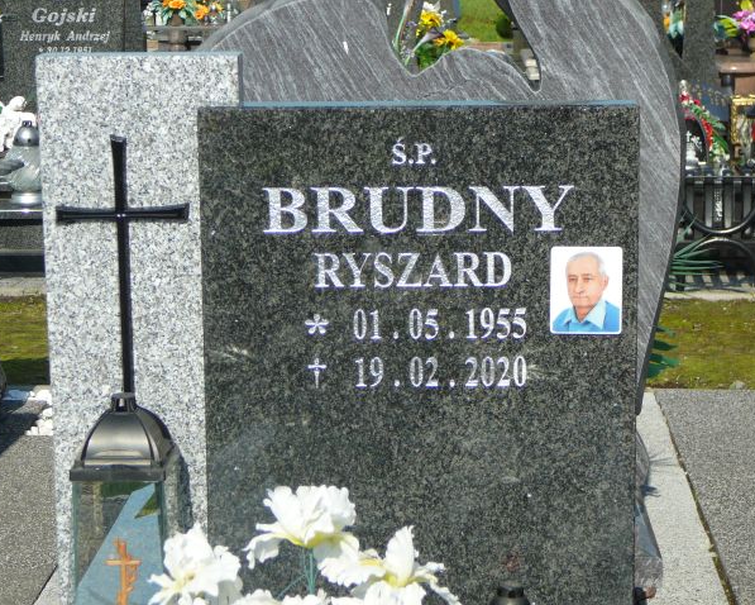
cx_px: 386
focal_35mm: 91
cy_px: 302
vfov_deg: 16.9
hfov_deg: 21.0
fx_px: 2034
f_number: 3.8
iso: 80
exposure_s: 1/800
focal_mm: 13
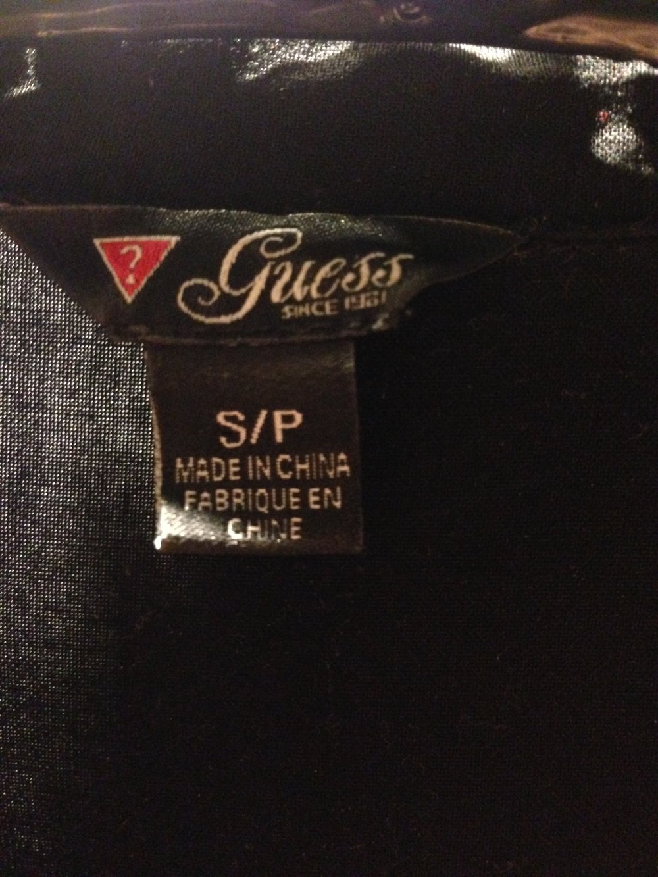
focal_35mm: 33
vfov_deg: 55.3
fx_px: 836
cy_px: 438
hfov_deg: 43.0
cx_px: 329
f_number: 2.4
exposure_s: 1/15
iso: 800
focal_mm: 4.12
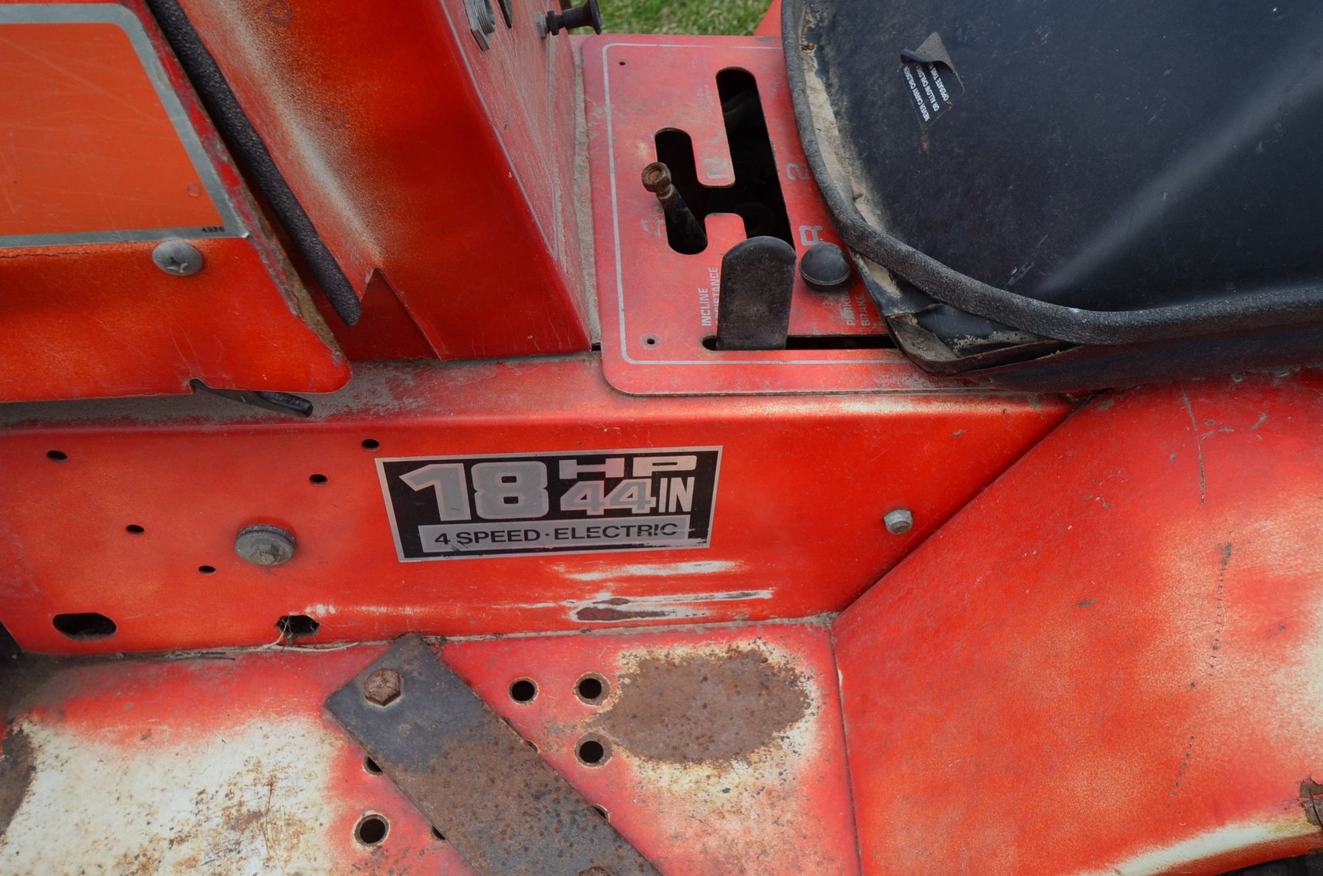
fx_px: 1100
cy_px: 438
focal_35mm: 30
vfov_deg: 43.4
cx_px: 662
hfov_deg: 62.0
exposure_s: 1/320
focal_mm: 20
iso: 250
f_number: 9
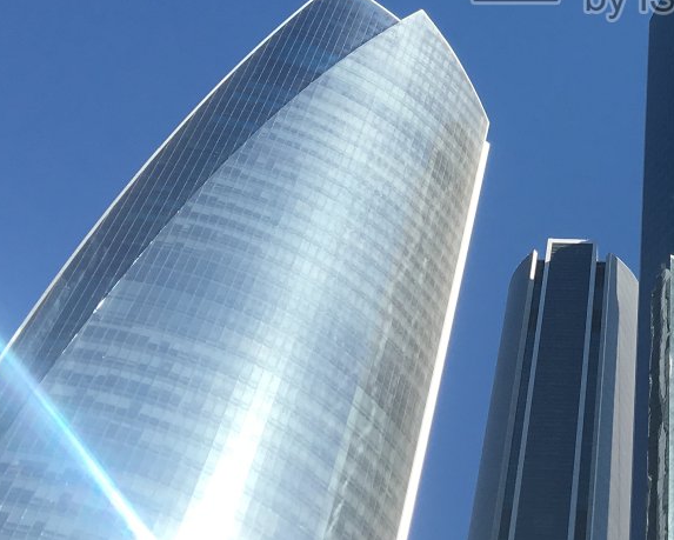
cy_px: -58
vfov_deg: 18.7
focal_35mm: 79
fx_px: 1577
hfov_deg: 23.2
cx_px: 667
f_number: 2.2
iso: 25
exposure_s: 1/1479
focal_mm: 4.15
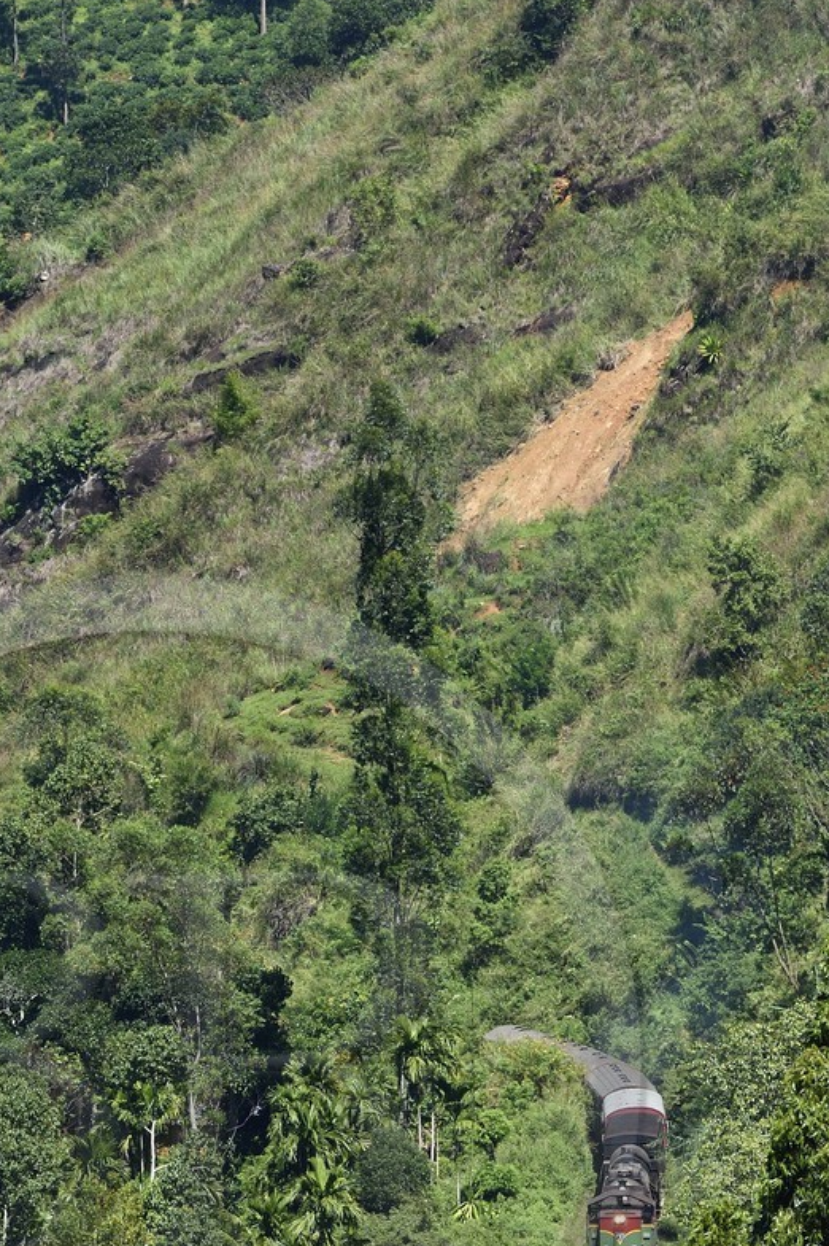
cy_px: 1071
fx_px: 14104
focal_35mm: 408
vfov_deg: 5.0
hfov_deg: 3.4
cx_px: 150
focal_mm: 200
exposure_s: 1/400
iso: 400
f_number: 10
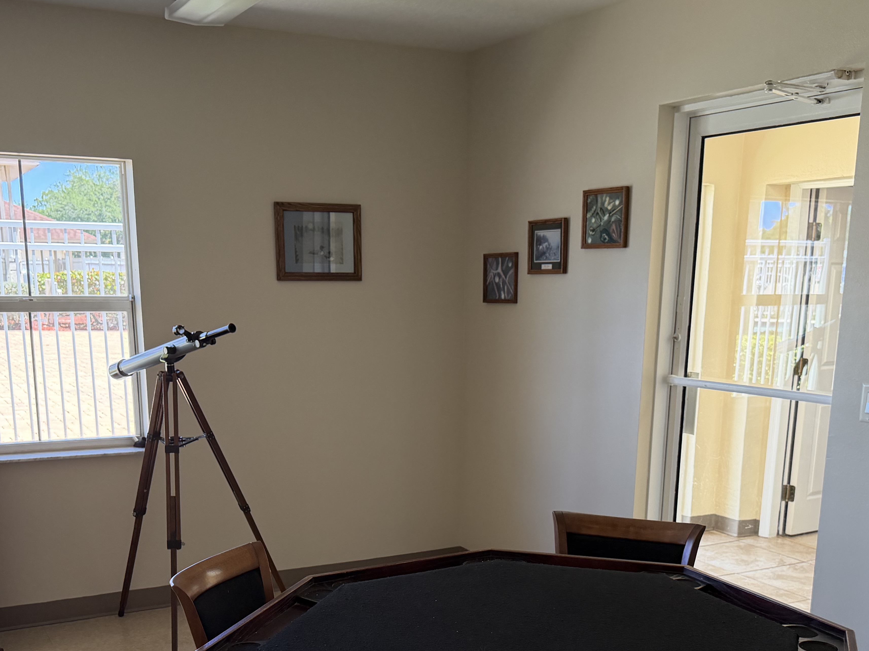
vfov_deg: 34.8
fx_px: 1004
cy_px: 525
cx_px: 452
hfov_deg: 46.8
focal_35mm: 40
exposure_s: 1/163
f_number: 1.78
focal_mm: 6.76
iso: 200
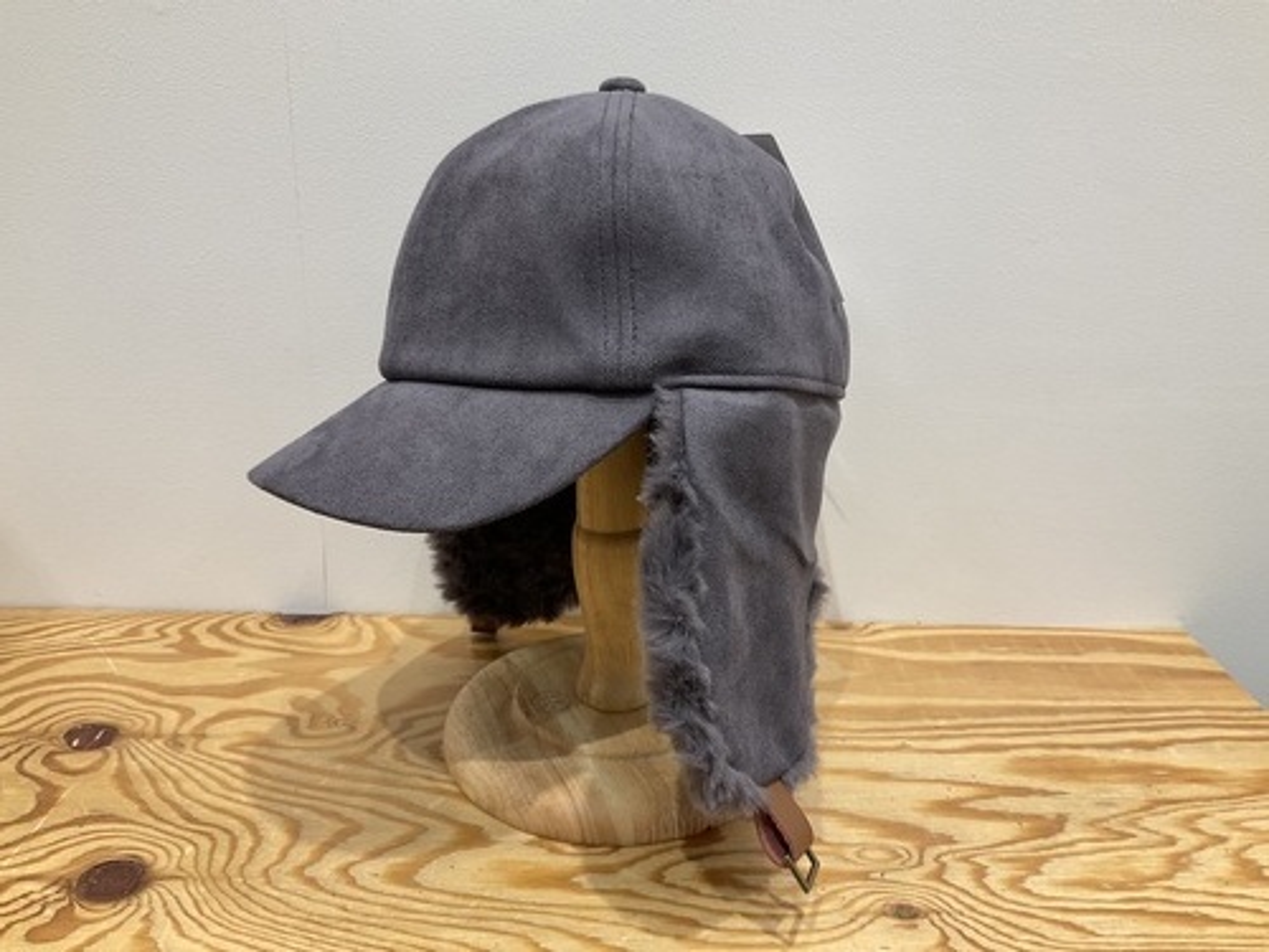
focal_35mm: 29
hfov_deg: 61.7
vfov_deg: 48.2
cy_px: 476
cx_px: 634
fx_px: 1063
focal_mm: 3
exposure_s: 1/60
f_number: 1.8
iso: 32
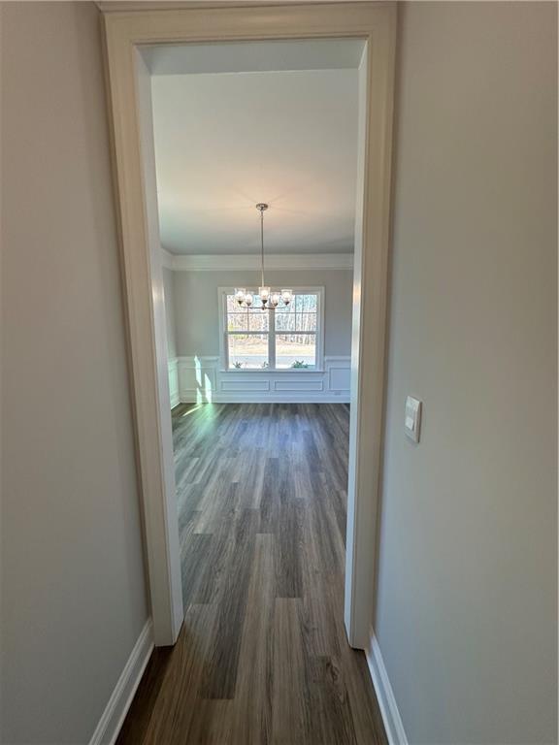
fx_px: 301
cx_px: 280
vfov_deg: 102.1
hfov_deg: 85.7
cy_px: 372
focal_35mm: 14
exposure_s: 1/120
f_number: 2.2
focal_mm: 2.22
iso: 64
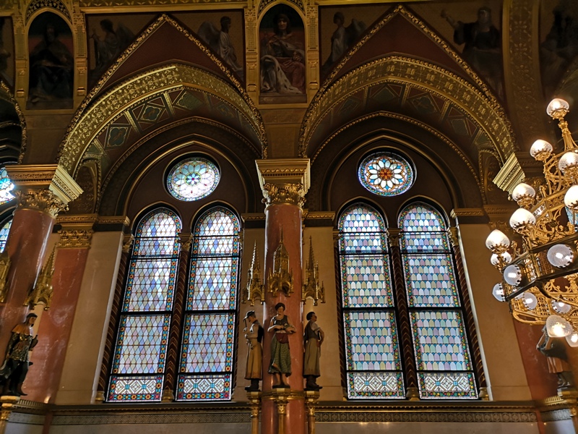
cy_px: 217
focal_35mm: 27
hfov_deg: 65.3
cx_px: 289
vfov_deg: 51.4
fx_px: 451
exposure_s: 1/50
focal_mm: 3.95
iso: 64
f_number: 1.8
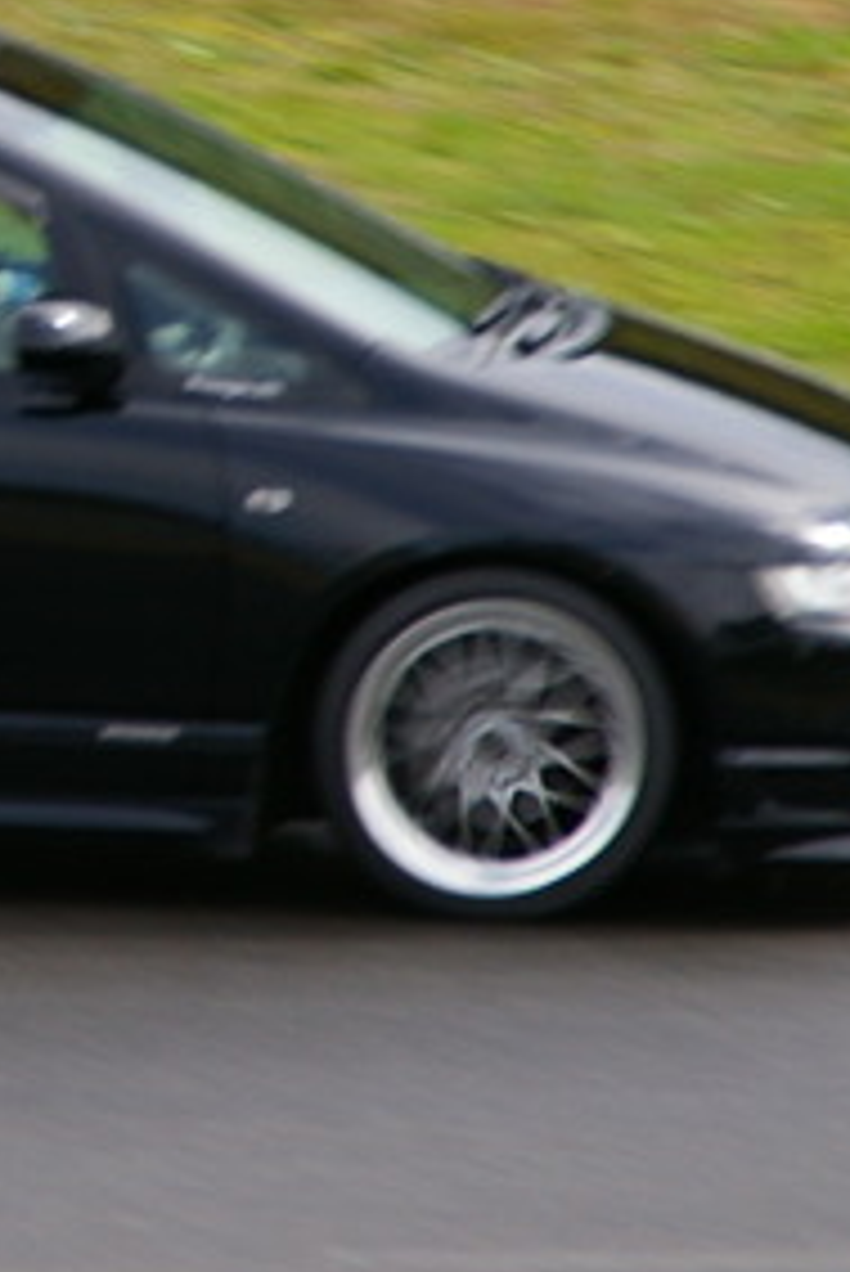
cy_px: 130
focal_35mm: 841
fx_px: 29740
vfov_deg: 2.5
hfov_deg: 1.6
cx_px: -396
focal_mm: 155
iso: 200
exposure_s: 1/250
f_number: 8
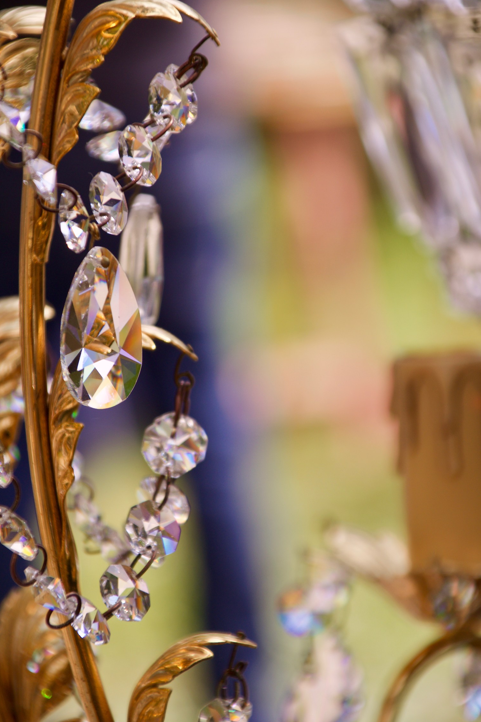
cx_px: 228
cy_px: 366
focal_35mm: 319
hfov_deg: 4.3
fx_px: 6392
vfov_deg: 6.5
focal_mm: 200
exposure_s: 1/320
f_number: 6.3
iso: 180
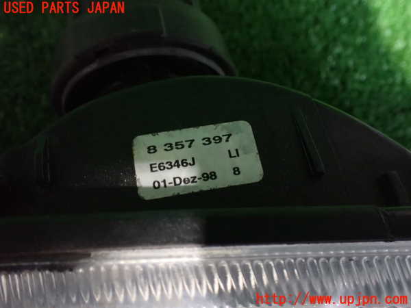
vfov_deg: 46.8
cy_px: 154
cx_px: 206
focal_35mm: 30
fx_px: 356
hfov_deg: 60.0
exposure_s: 1/30
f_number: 2.3
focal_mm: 5.4
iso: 1250
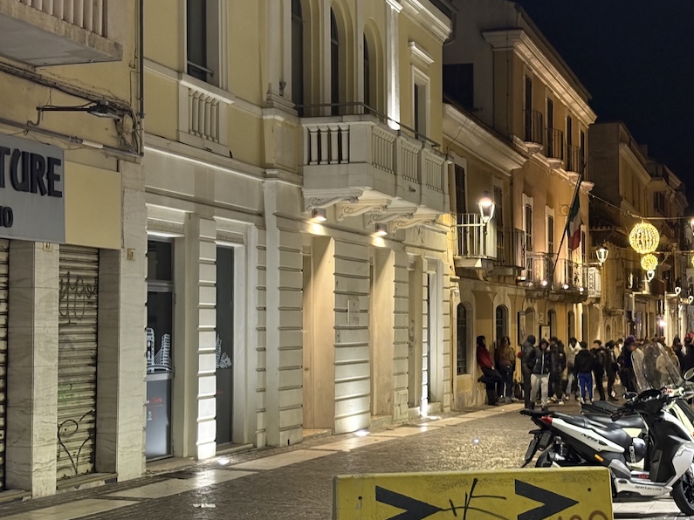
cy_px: 273
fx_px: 1343
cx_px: 398
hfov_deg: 28.9
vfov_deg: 21.9
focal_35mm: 67
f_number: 1.6
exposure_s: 1/28
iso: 400
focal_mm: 5.96
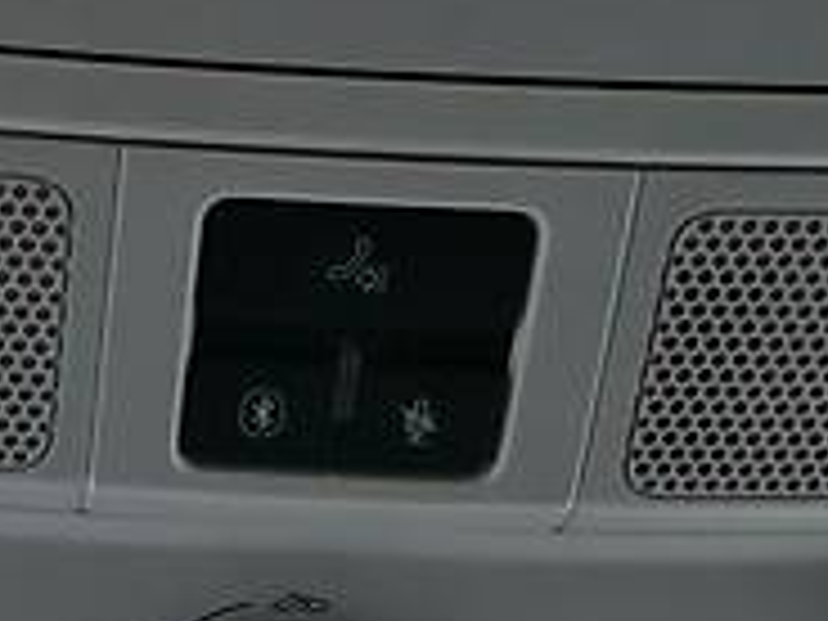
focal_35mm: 113
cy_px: 454
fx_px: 2703
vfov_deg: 13.1
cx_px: 94
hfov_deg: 17.2
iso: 50
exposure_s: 1/109
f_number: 2.2
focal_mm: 3.8
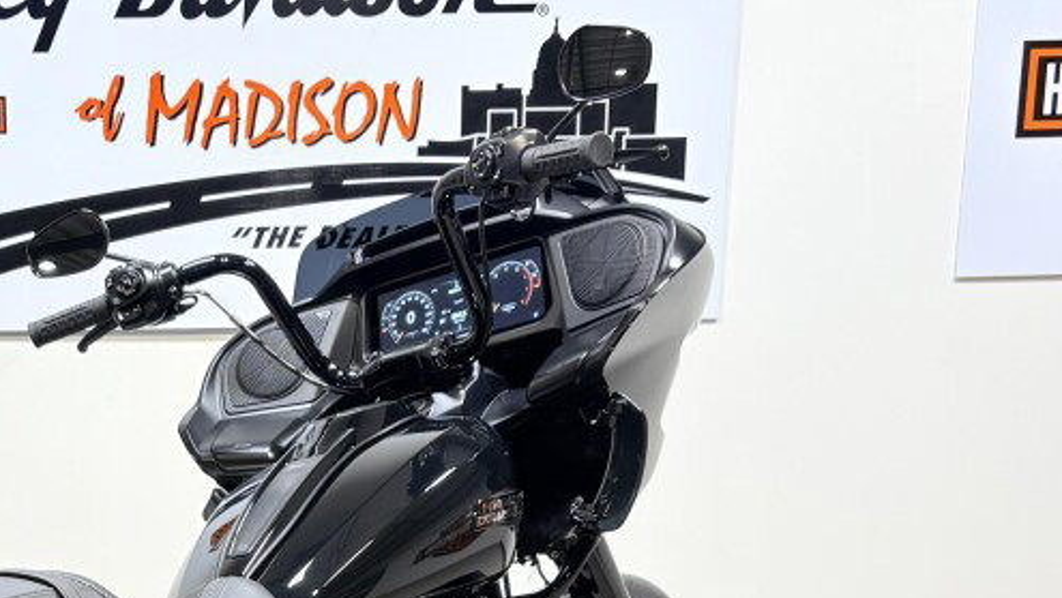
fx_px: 1719
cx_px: 181
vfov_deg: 18.7
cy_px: 714
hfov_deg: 33.2
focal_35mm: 61
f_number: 1.6
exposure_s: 1/120
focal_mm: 5.96
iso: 50
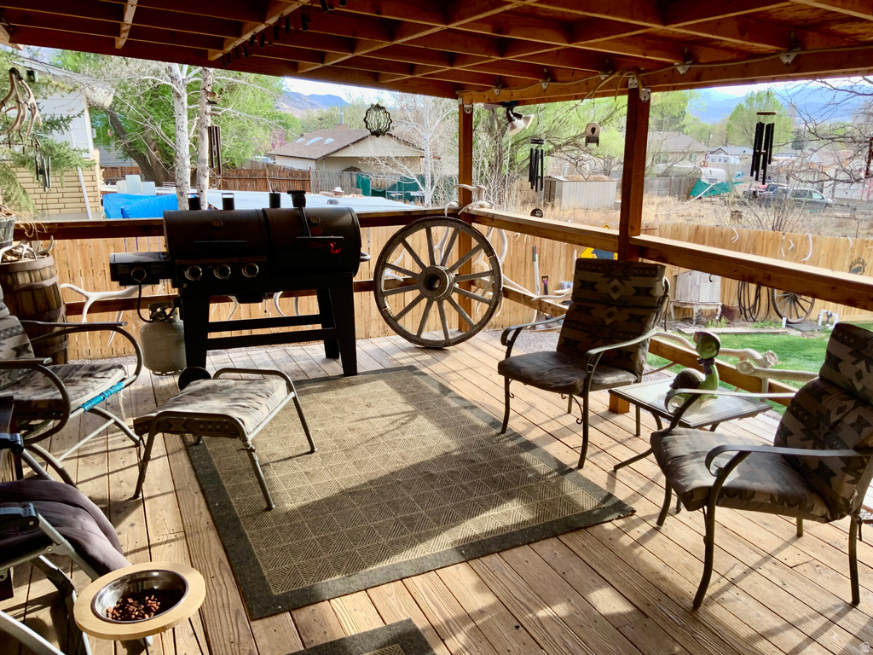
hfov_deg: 61.7
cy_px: 328
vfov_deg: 48.2
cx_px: 436
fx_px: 731
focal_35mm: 29
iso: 16
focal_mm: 3
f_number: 1.8
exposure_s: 1/149
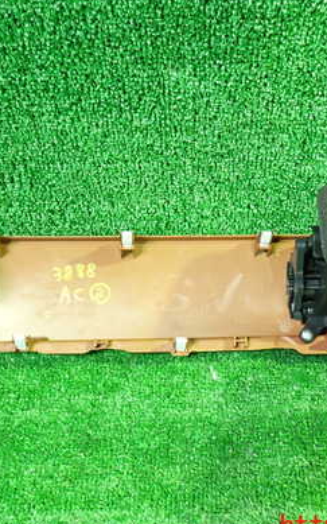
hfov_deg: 26.3
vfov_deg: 41.0
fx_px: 699
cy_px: 241
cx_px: 180
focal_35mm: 49
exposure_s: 1/20
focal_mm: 5.4
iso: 800
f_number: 2.3
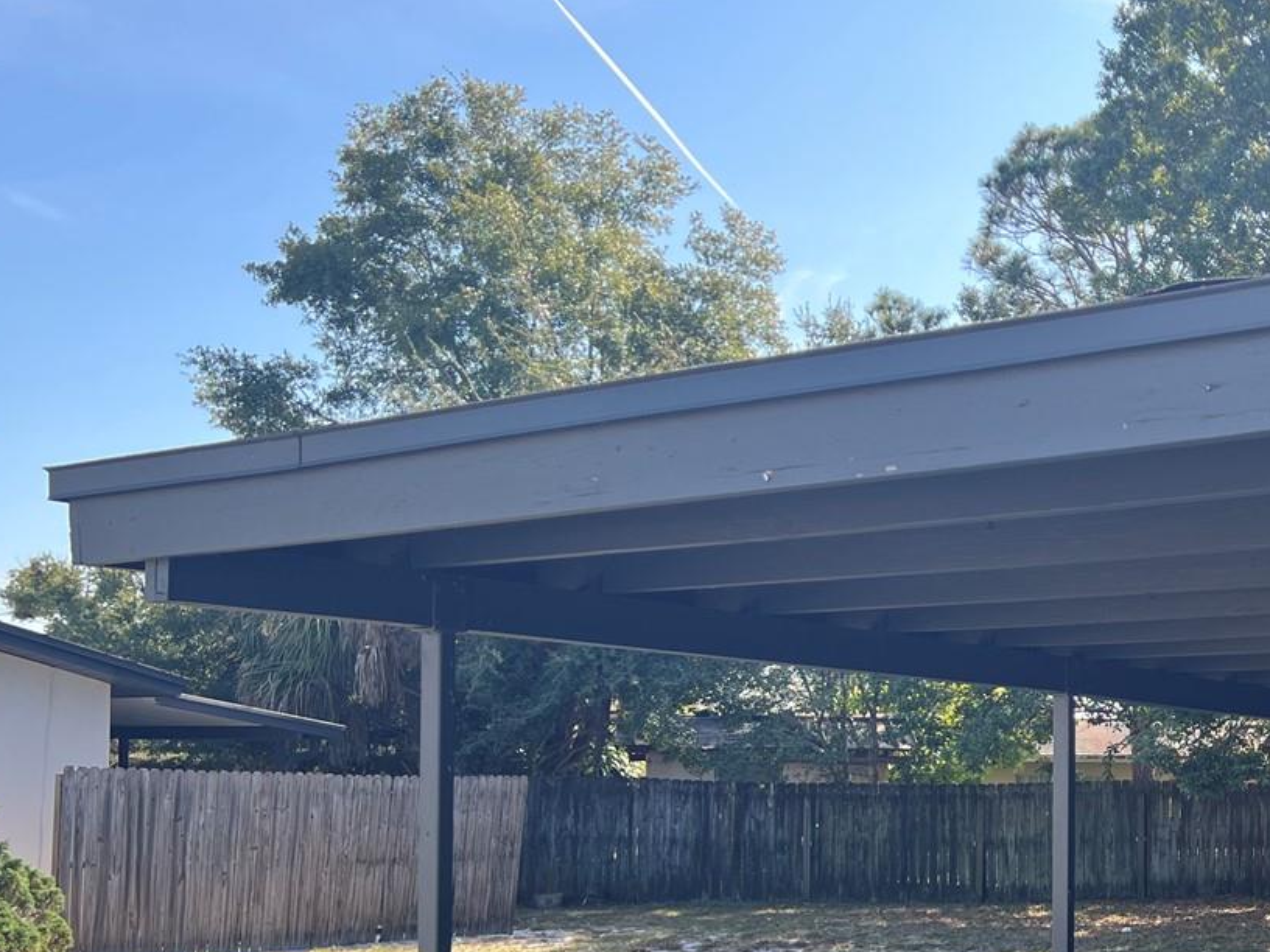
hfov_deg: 34.8
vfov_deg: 28.0
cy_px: 756
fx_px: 1871
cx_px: 1200
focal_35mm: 51
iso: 50
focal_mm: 5.7
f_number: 1.5
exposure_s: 1/687
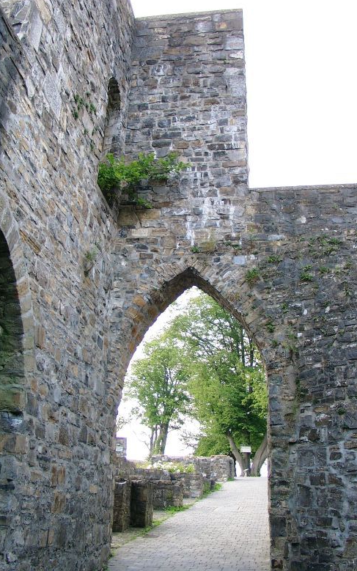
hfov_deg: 34.4
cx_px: 180
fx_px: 576
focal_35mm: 37
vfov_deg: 52.7
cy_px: 279
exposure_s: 1/114
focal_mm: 7.13
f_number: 2.8
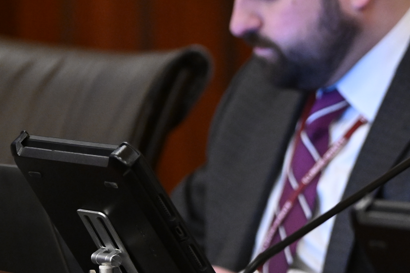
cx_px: 564
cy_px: 240
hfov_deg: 5.1
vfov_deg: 3.5
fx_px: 4532
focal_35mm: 398
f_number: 2.8
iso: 3200
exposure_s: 1/160
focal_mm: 120
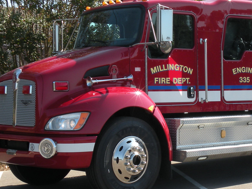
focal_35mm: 90
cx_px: 211
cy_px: 78
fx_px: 655
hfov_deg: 21.4
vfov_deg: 16.4
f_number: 5.6
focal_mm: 7.4
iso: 64
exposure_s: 1/149
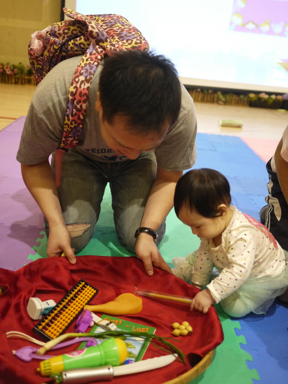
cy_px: 192
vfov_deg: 46.8
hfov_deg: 36.0
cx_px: 144
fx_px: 444
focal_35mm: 40
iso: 800
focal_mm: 20
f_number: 1.7
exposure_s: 1/100
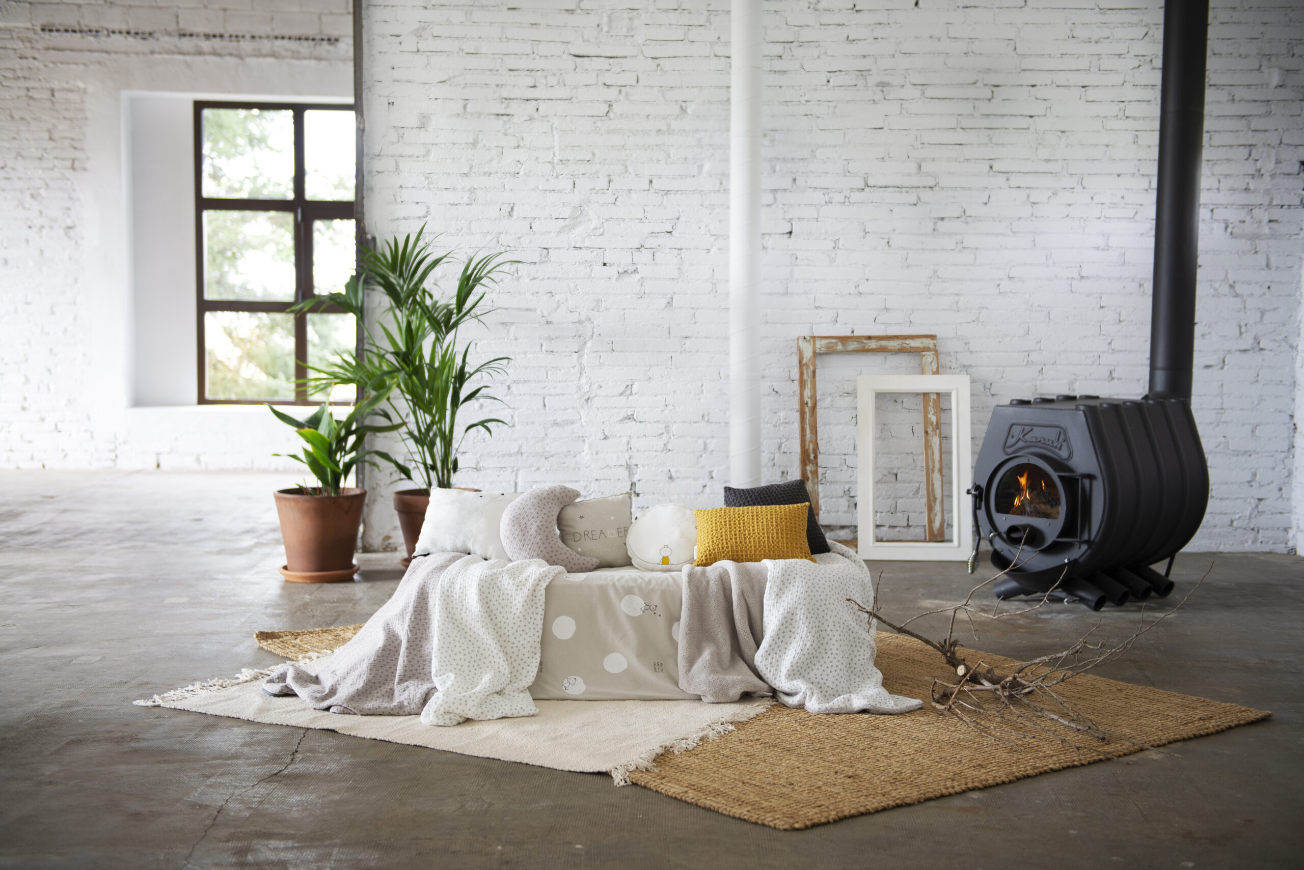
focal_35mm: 48
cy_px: 435
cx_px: 652
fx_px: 1739
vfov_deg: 28.1
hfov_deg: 41.1
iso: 250
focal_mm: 48
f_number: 8
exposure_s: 1/8
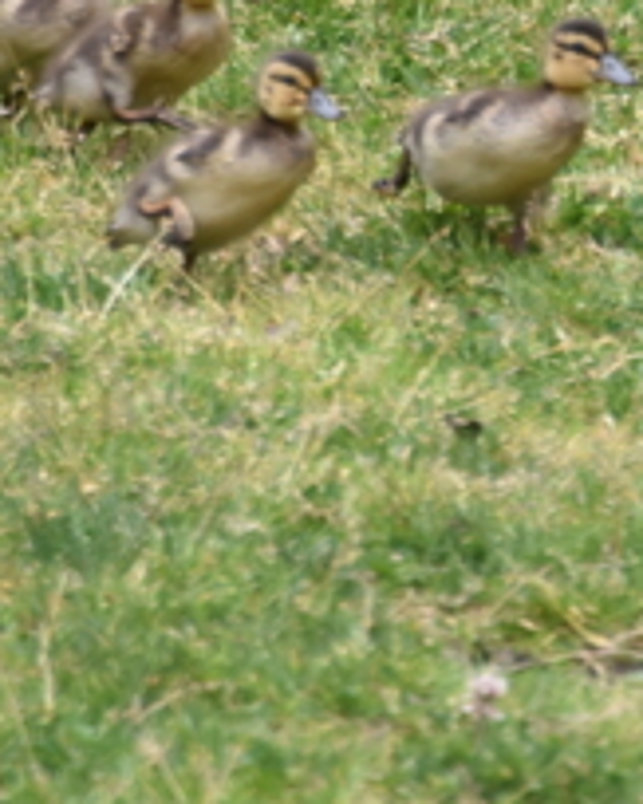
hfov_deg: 0.9
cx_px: 734
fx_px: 42041
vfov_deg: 1.1
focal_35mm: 1766
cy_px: 91
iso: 450
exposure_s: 1/640
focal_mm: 300
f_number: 5.6
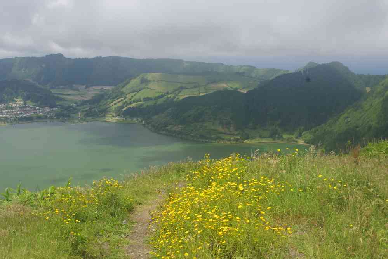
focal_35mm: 46
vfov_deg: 28.9
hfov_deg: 42.3
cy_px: 130
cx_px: 194
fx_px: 501
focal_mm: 31
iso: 200
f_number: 11
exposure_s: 1/100
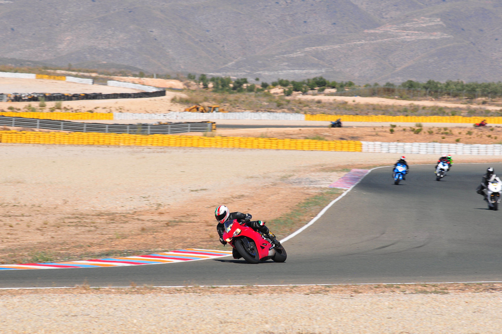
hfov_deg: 7.4
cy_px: 167
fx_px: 3865
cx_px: 251
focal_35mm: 278
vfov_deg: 4.9
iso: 200
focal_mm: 185
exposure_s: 1/250
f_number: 13
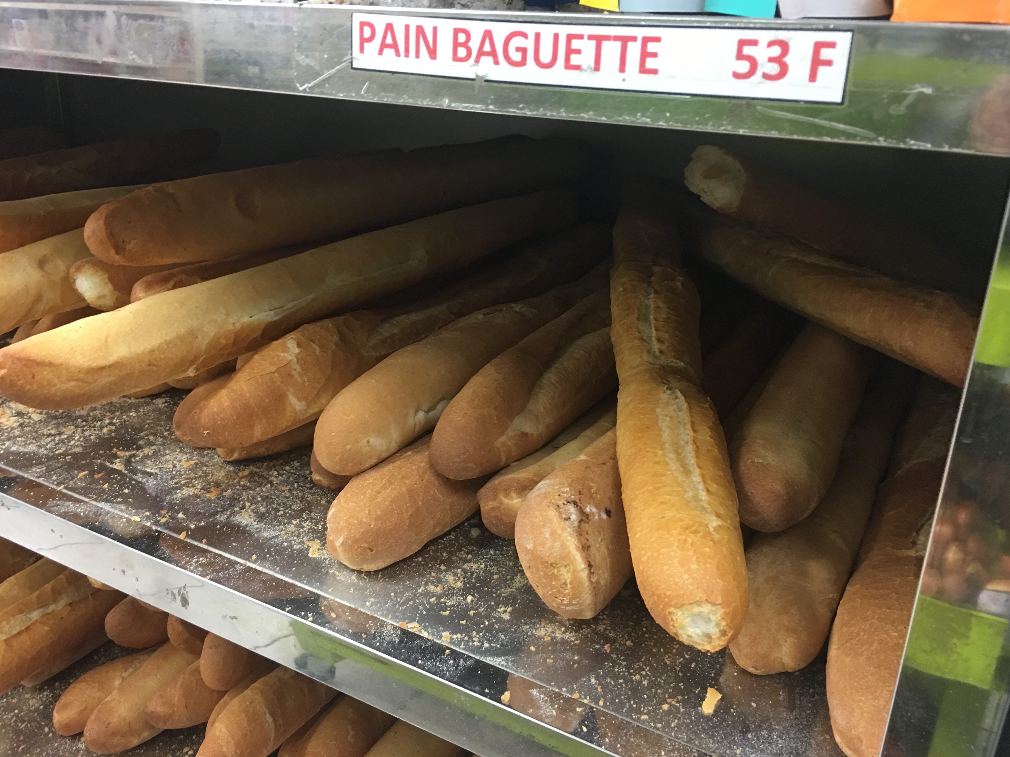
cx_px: 504
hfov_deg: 60.0
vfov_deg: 46.8
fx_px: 875
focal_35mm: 30
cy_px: 370
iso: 64
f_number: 2.2
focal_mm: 4.15
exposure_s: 1/15
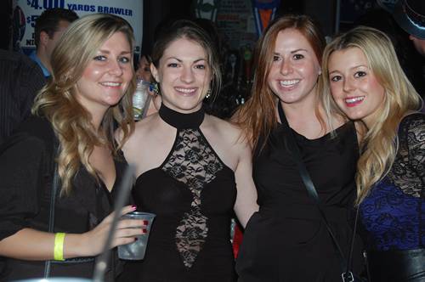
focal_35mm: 57
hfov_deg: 35.1
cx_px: 212
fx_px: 672
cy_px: 141
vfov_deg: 23.7
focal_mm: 38
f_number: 5
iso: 400
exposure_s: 1/60
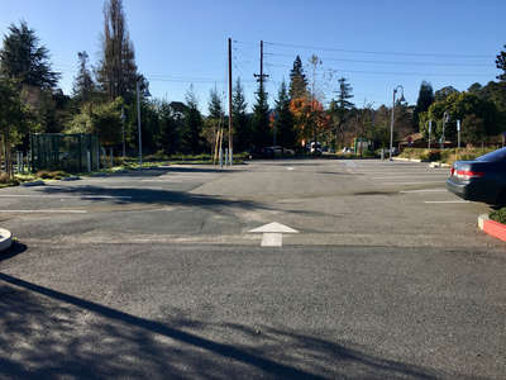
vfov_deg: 48.2
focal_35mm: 29
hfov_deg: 61.7
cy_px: 190
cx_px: 253
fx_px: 424
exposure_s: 1/1451
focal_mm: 4.15
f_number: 2.2
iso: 25
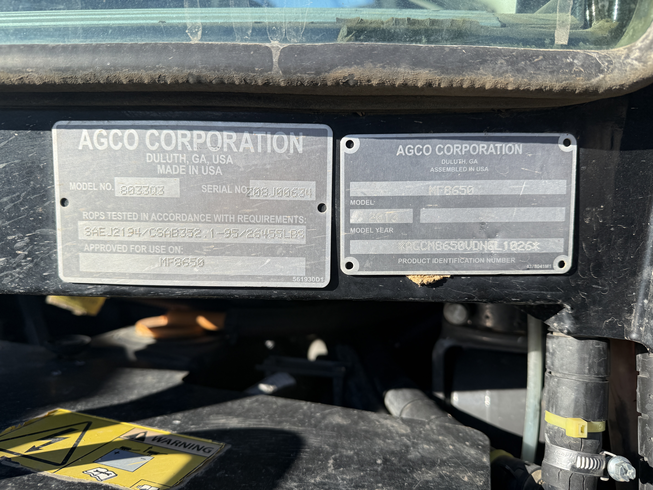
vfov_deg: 56.8
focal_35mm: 24
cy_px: 245
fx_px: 453
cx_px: 326
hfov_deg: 71.6
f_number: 1.78
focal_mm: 6.76
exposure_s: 1/2611
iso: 80
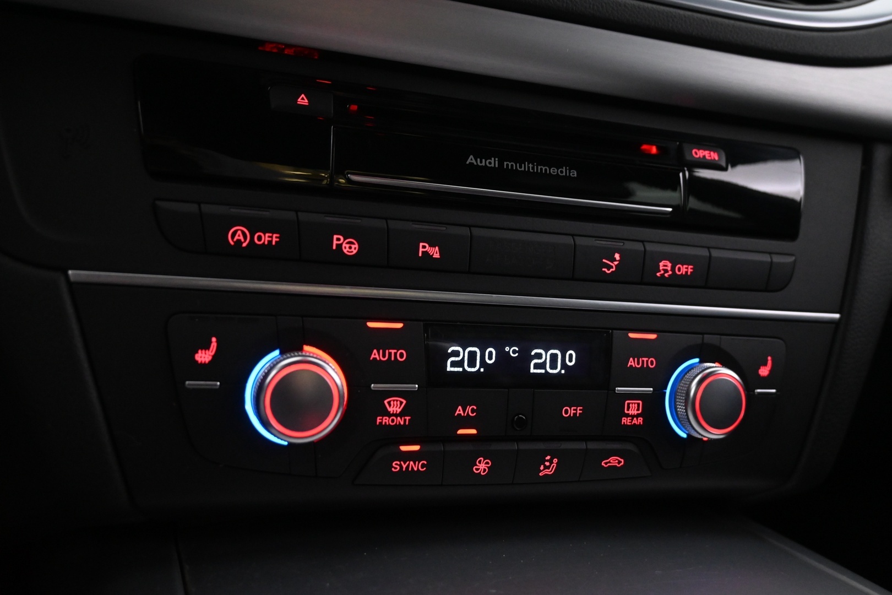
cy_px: 298
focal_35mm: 29
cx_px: 446
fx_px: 725
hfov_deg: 63.2
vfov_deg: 44.6
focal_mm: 19.5
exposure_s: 1/30
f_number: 3.8
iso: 2800
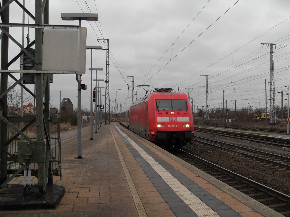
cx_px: 145
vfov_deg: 41.8
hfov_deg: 54.0
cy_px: 108
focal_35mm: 34
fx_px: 285
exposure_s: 1/125
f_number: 2.8
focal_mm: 6.3
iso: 80
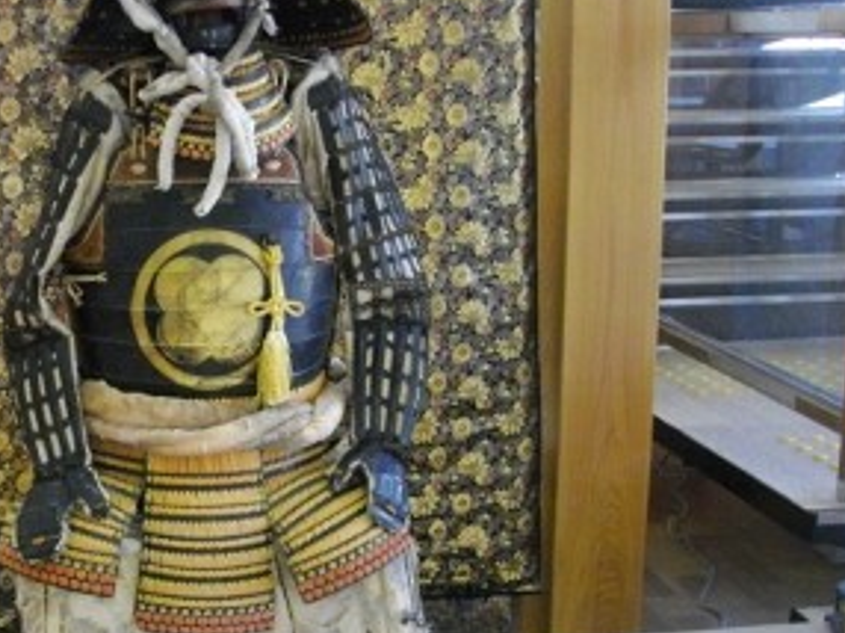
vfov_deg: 26.1
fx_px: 1366
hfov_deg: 33.8
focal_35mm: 56
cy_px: 324
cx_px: 228
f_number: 2.9
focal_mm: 5.7
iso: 584
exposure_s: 1/100
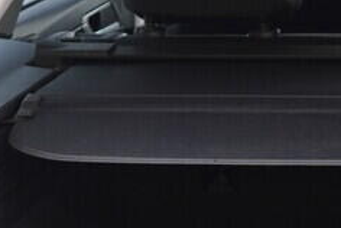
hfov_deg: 12.7
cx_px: 445
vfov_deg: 8.6
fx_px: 1479
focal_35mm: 156
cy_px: 330
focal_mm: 24
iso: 200
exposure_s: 1/40
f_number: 2.8
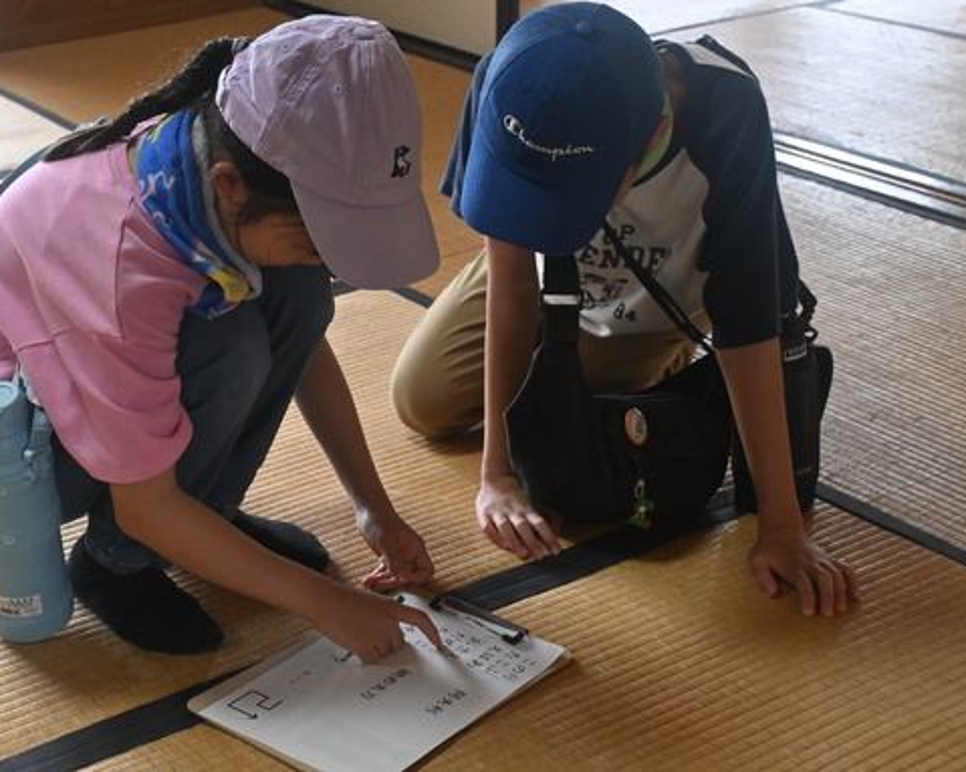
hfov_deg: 31.6
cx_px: 335
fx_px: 1695
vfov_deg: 25.7
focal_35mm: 59
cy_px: 398
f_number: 5
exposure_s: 1/125
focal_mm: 31.5
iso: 1800
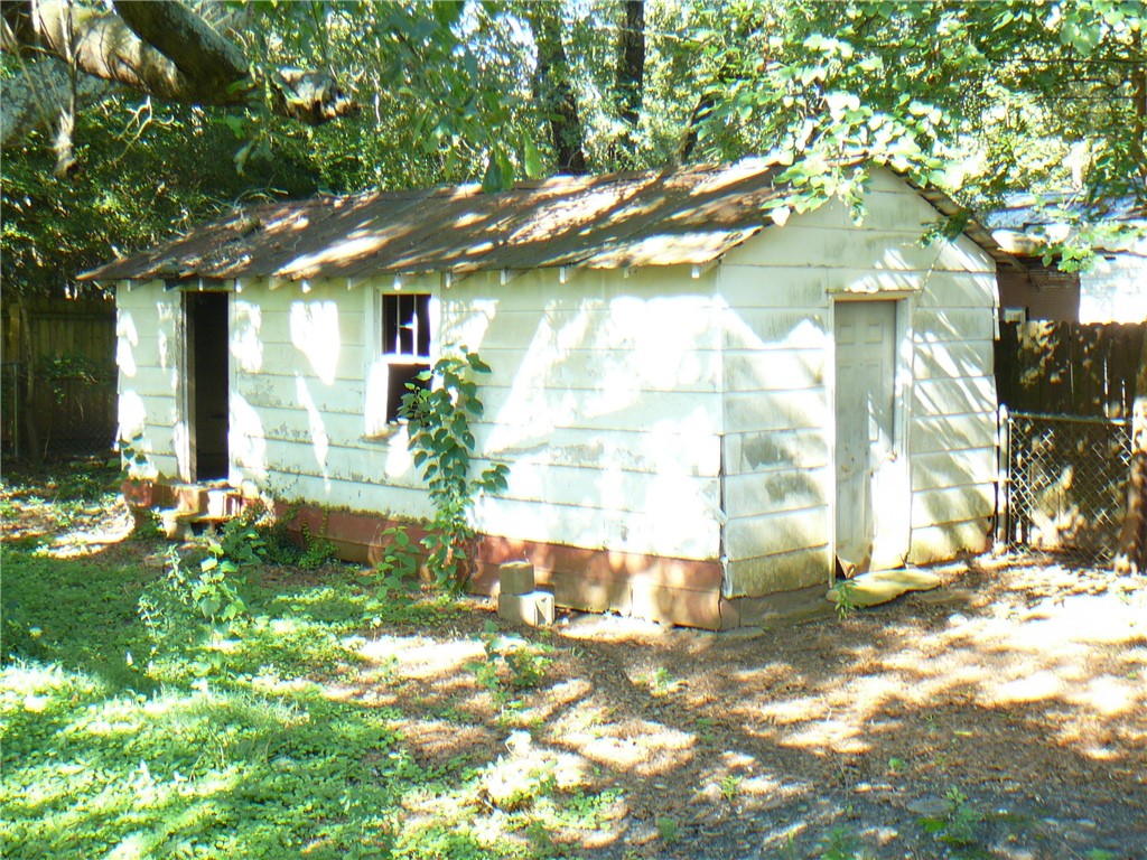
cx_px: 574
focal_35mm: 49
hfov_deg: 38.9
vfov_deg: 29.7
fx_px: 1624
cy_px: 430
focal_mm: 7.3
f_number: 3.4
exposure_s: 1/25
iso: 80
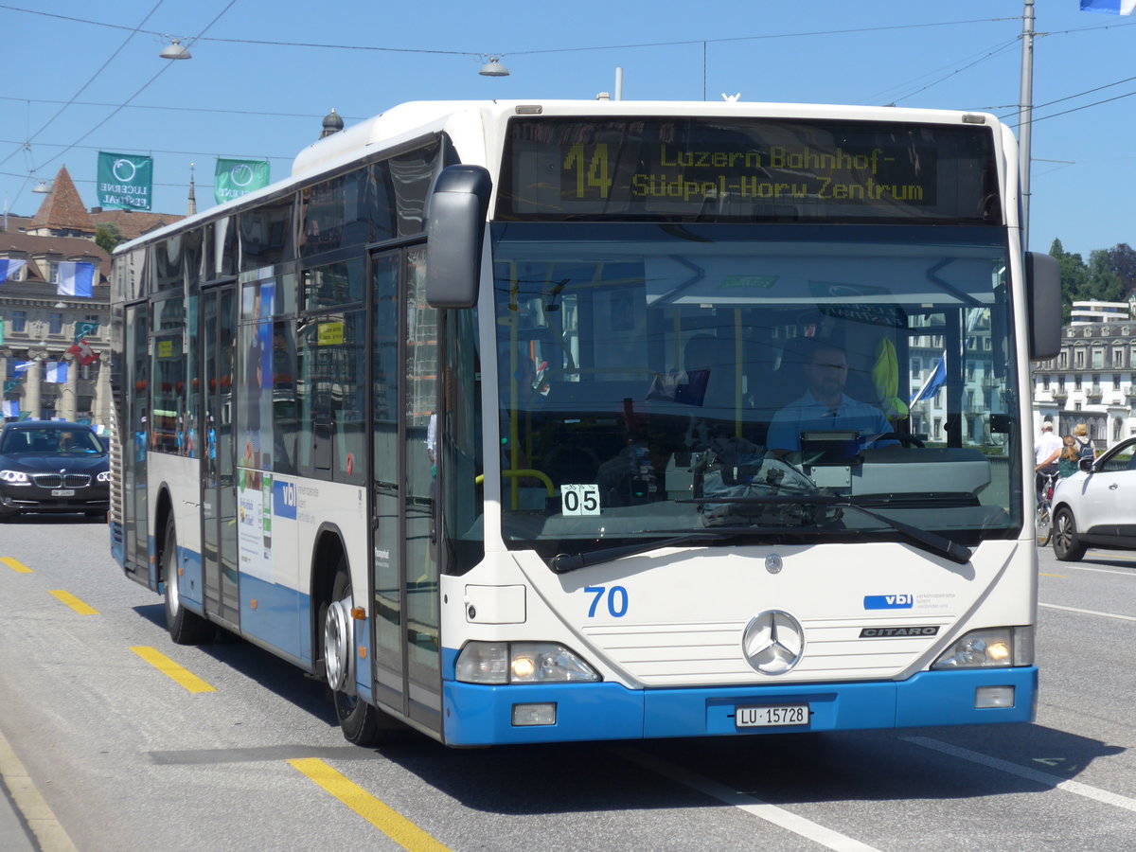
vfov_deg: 16.4
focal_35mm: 90
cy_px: 426
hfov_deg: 21.8
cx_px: 568
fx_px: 2954
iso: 80
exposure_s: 1/640
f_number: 4.6
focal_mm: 18
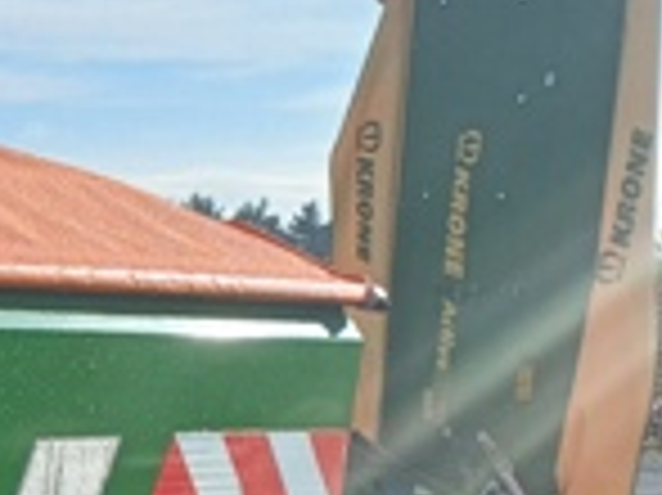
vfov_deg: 12.9
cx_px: -757
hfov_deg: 14.3
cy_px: 734
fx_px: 2083
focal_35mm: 109
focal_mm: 4.65
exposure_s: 1/1024
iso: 50
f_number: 1.8
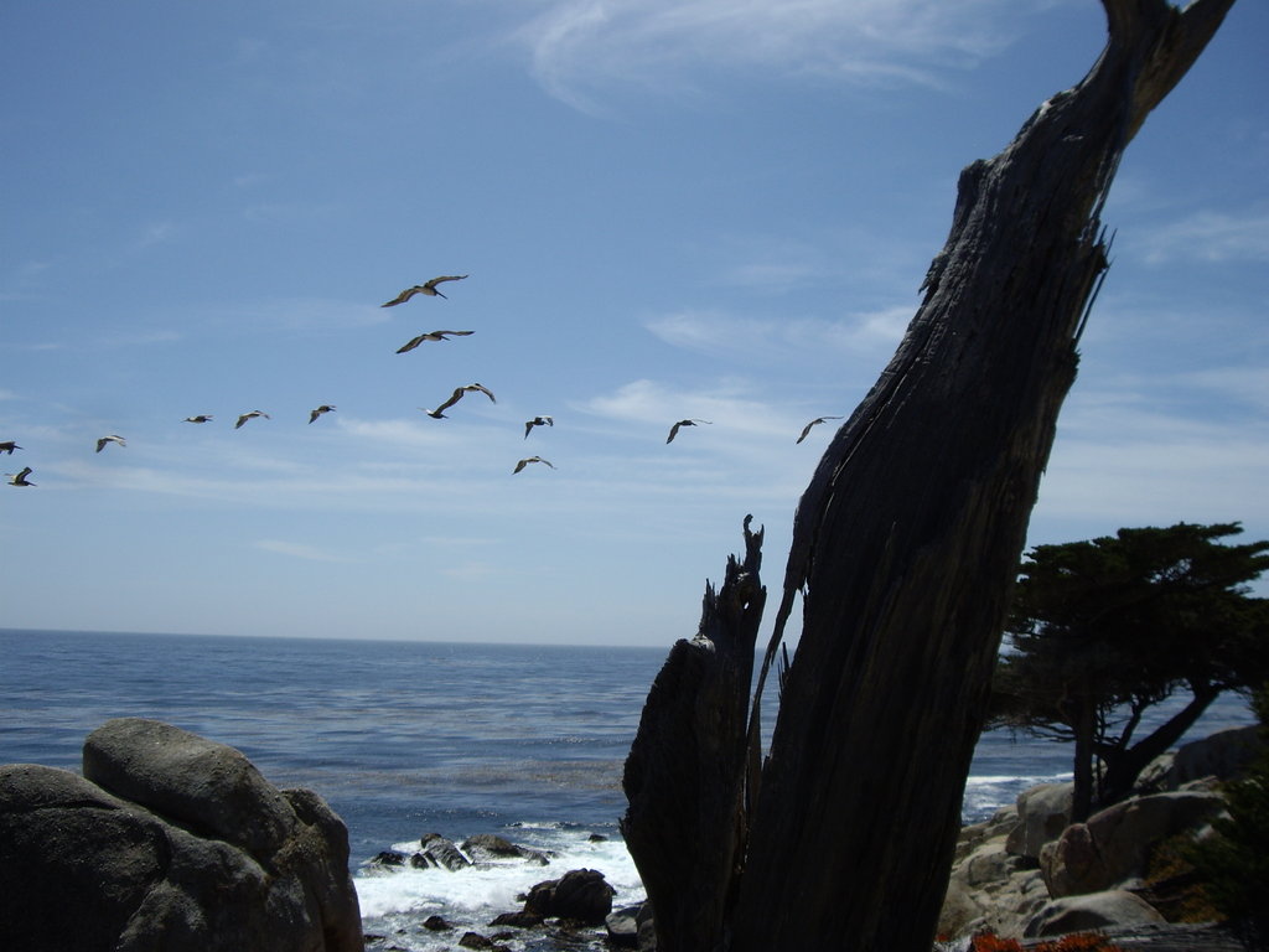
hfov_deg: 49.0
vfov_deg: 37.7
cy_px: 476
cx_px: 634
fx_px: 1393
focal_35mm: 38
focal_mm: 6.2
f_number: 4.3
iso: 50
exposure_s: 1/800
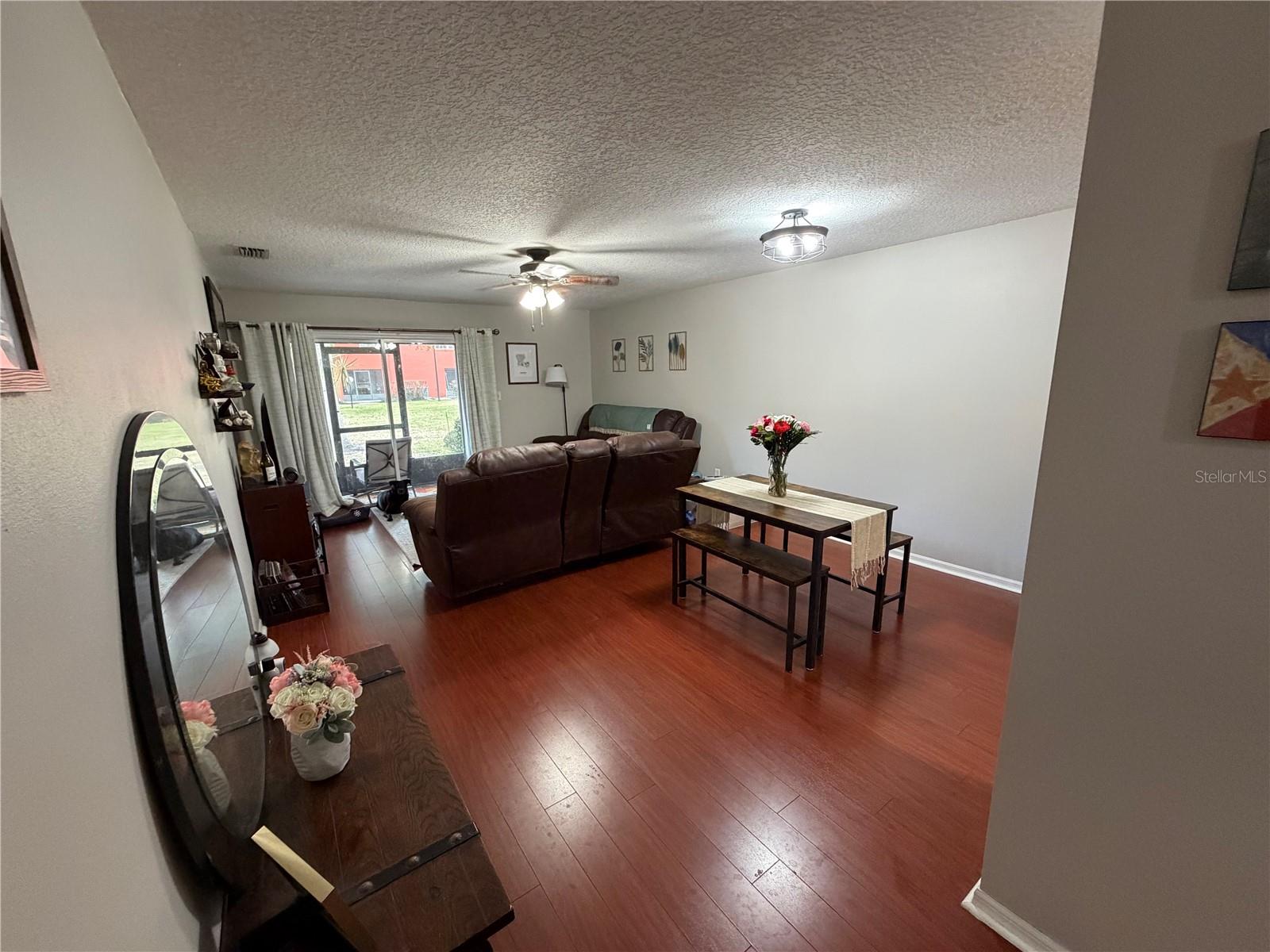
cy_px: 476
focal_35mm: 14
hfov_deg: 102.1
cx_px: 635
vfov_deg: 85.7
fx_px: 514
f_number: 2.2
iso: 500
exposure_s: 1/60
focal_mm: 2.22
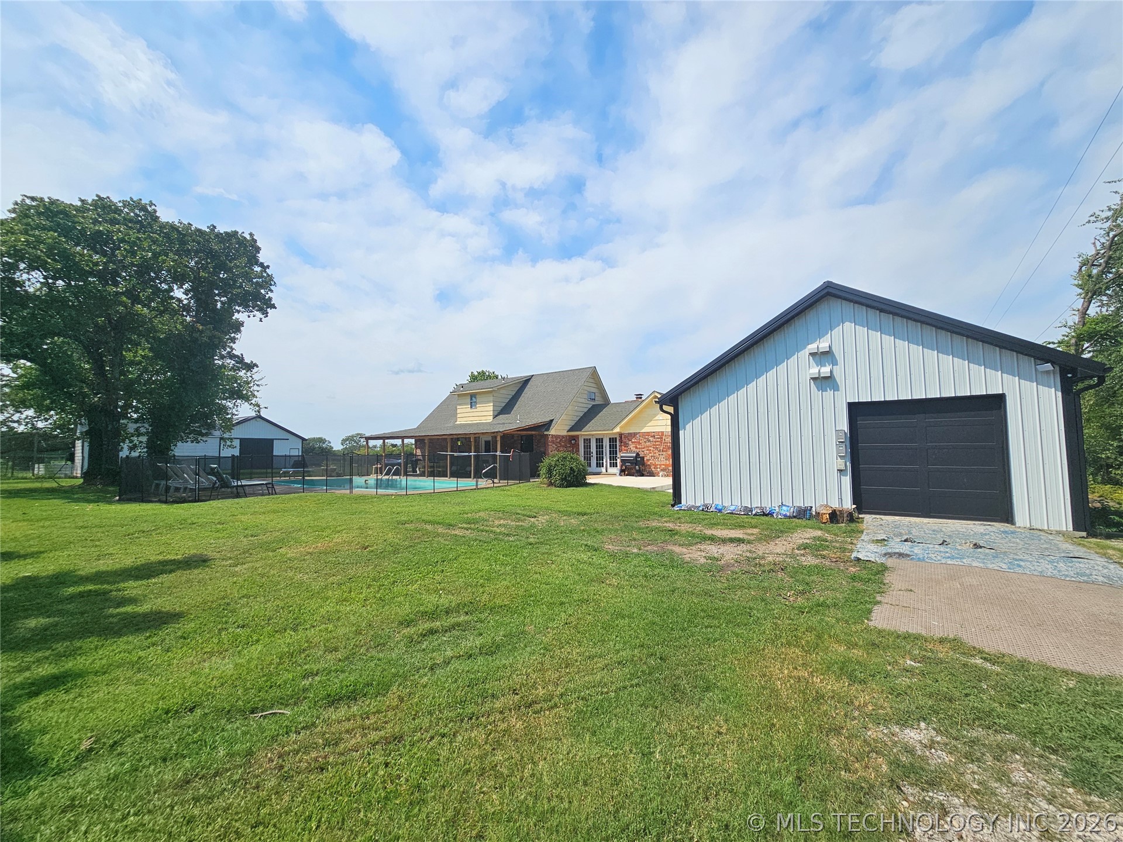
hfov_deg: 106.2
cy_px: 421
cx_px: 562
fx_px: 422
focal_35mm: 13
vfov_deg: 89.9
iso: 50
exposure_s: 1/4654
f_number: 2.2
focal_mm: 2.2
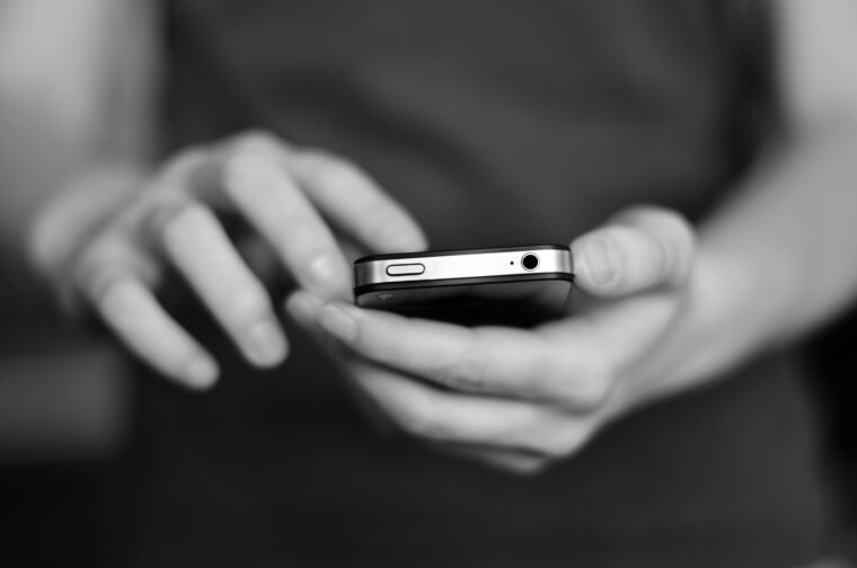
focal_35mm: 75
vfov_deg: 18.1
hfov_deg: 27.0
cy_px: 284
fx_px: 1782
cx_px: 428
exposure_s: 1/125
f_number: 1.4
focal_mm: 50
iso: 100
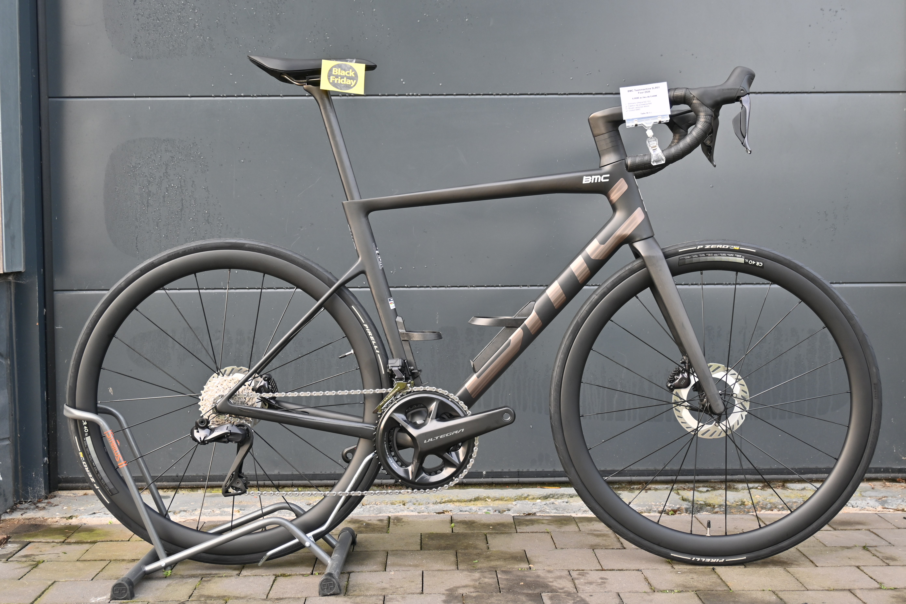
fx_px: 1057
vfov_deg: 31.9
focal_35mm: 42
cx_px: 453
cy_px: 302
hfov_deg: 46.4
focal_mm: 28
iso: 125
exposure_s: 1/80
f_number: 4.5
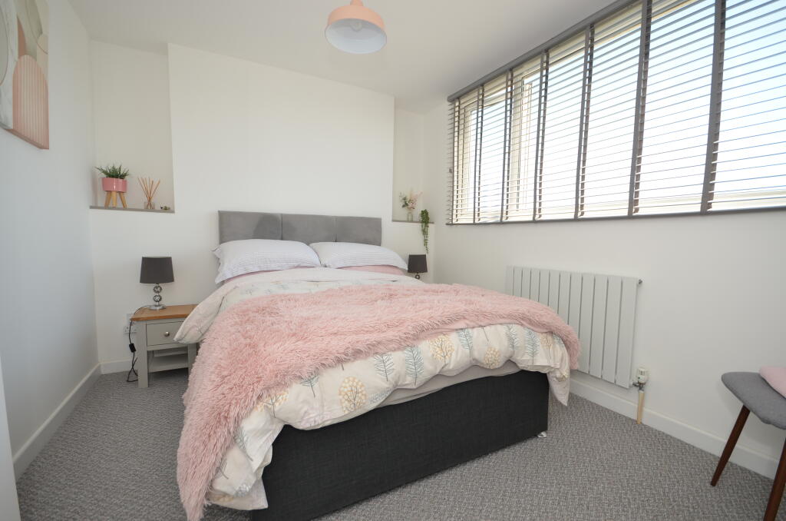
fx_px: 327
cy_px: 260
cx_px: 393
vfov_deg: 77.1
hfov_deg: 100.5
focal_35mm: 15
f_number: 5.6
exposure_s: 1/125
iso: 180
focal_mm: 10
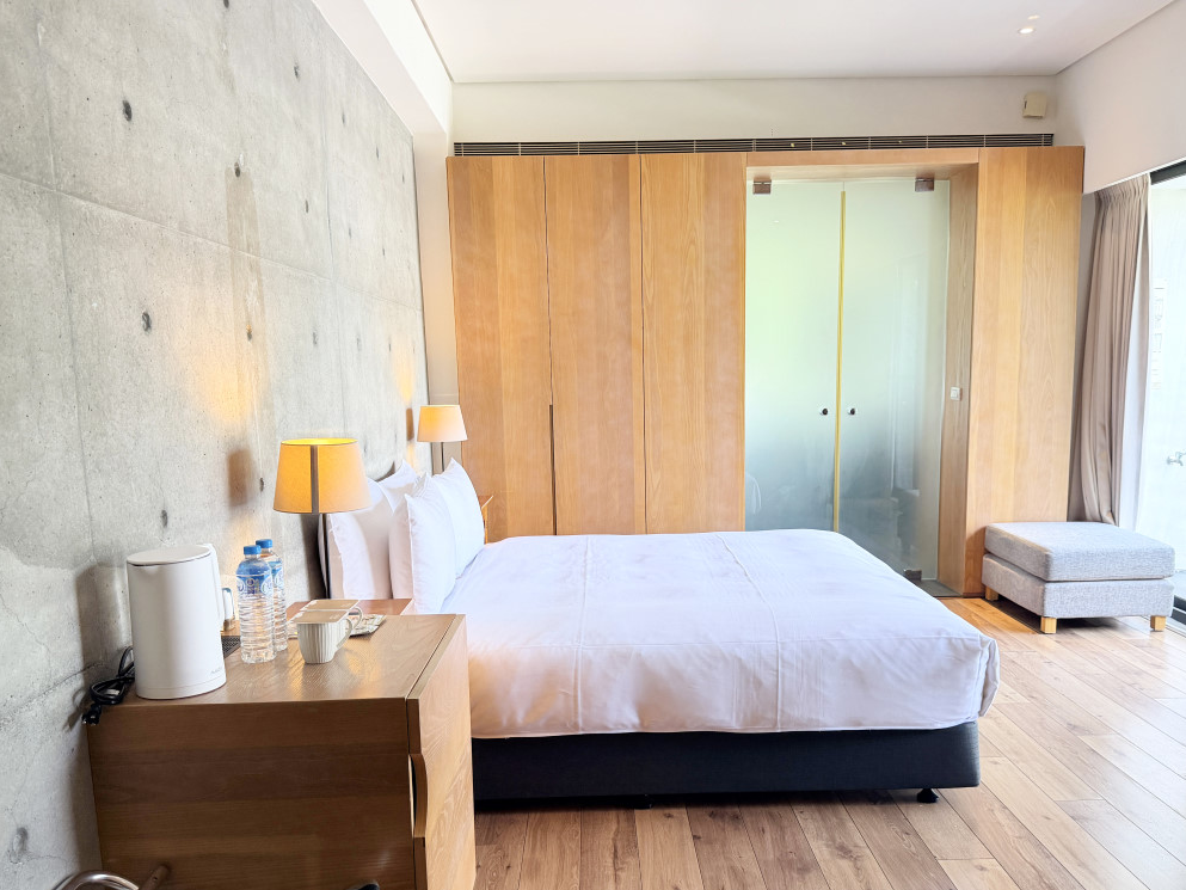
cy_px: 528
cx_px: 607
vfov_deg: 48.0
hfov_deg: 61.6
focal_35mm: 29
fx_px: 994
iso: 250
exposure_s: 1/120
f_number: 1.78
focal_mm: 6.76
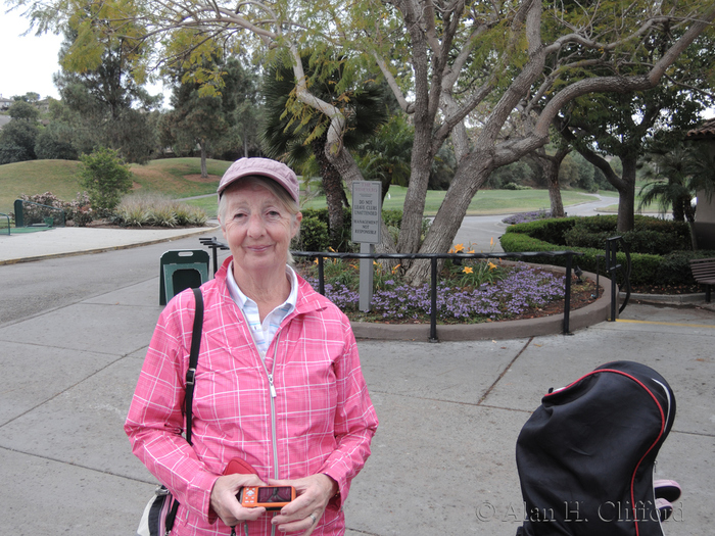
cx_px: 358
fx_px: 723
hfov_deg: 52.6
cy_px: 268
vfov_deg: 40.7
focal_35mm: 35
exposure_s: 1/200
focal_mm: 7.5
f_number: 3.2
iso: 100
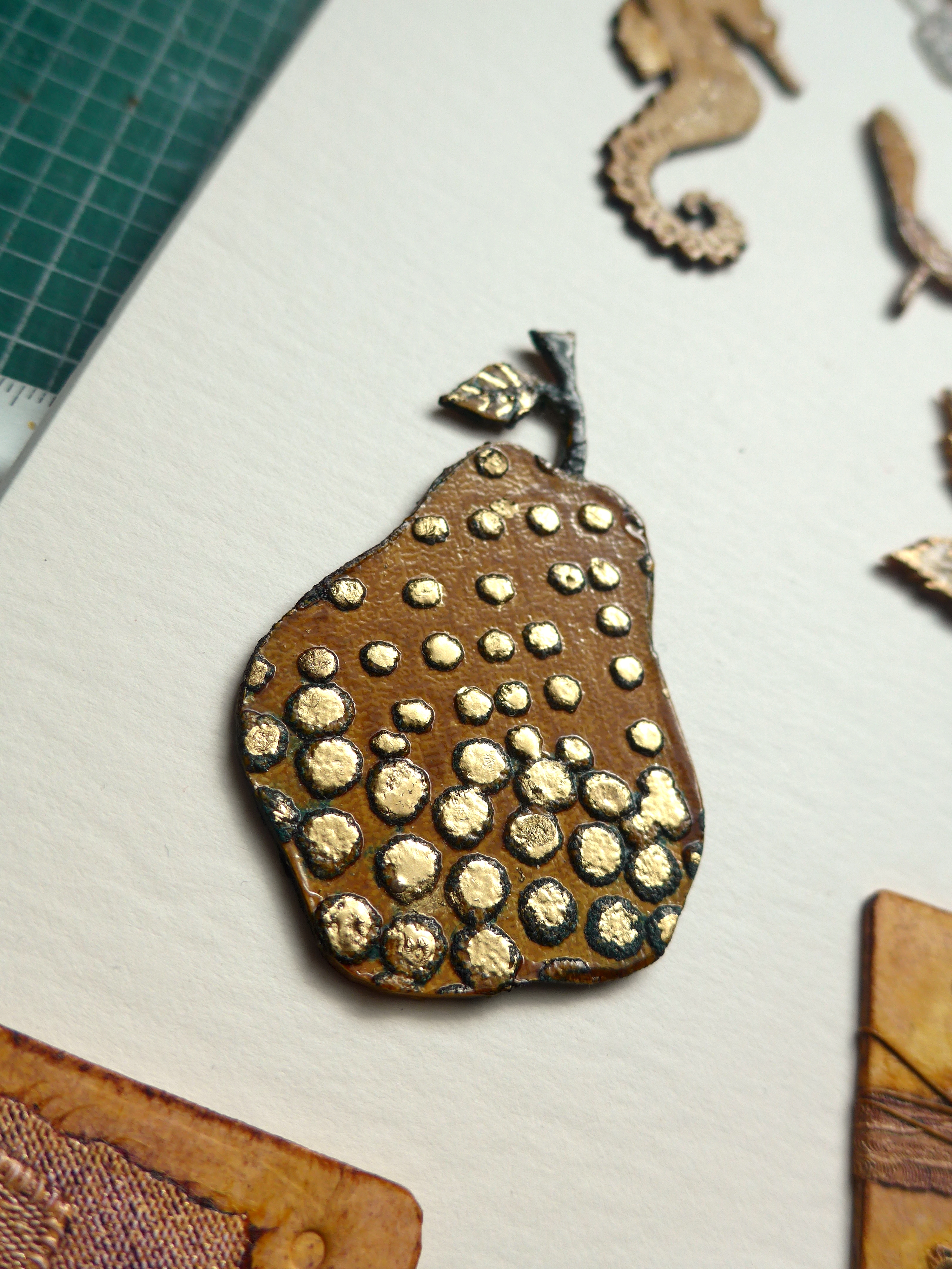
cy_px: 634
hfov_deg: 48.2
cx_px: 476
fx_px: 1063
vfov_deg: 61.7
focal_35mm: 29
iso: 80
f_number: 2.8
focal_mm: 6
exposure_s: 1/800
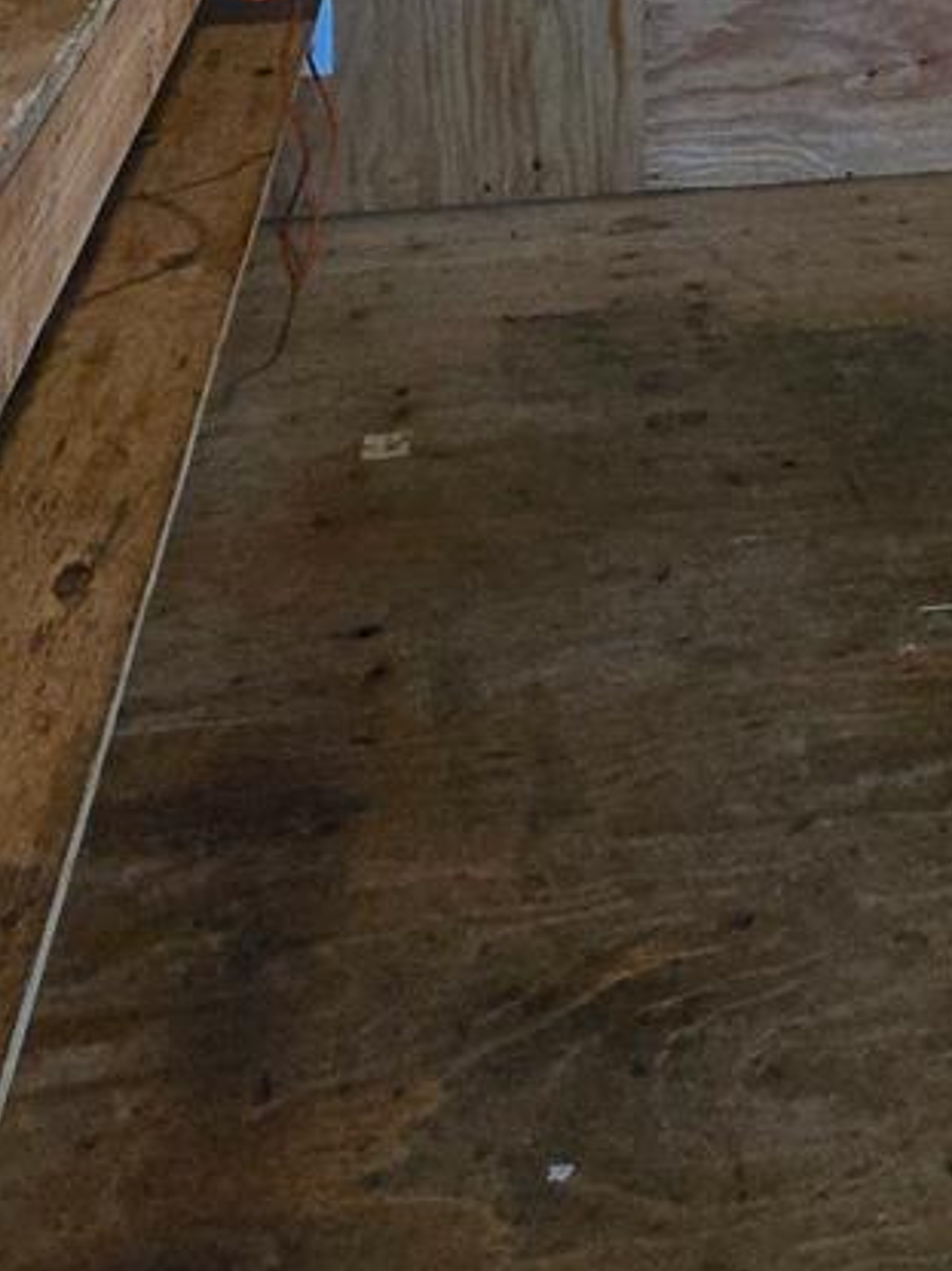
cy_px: -496
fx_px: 1724
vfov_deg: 29.6
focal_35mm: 47
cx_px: 788
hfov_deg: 30.0
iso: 1600
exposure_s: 1/60
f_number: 2.2
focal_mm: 2.2
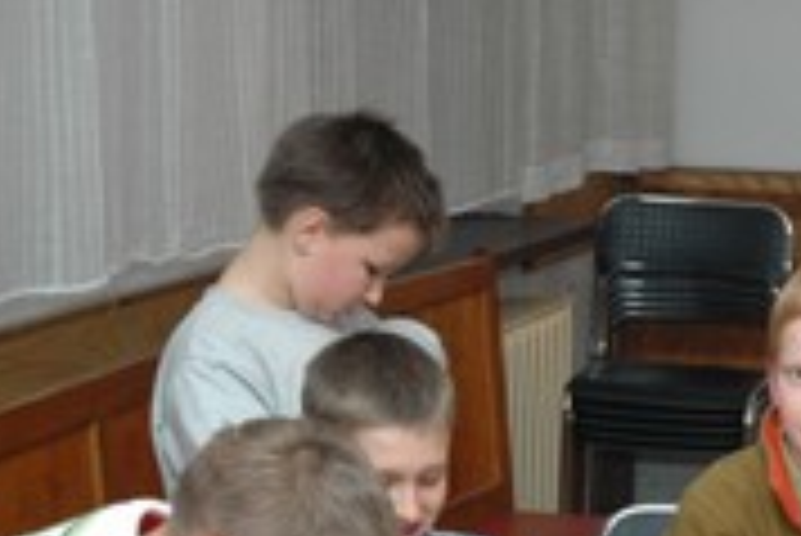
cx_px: 720
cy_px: 586
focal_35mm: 148
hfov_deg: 13.7
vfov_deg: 9.2
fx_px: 3296
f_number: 4.5
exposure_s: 1/45
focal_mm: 44
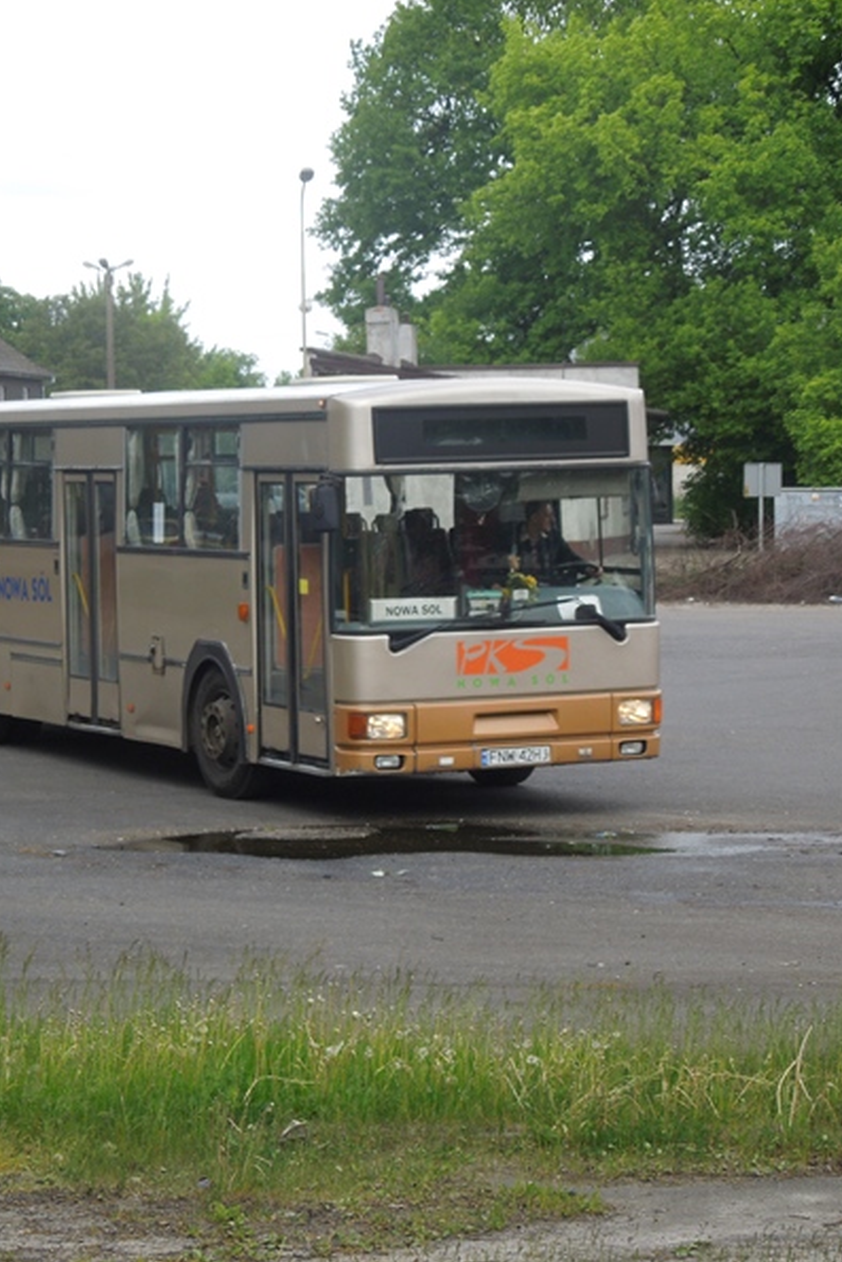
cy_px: 632
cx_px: 291
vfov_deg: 18.8
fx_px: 3822
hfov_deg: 12.6
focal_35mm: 109
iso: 100
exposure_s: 1/200
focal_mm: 14.1
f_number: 4.5
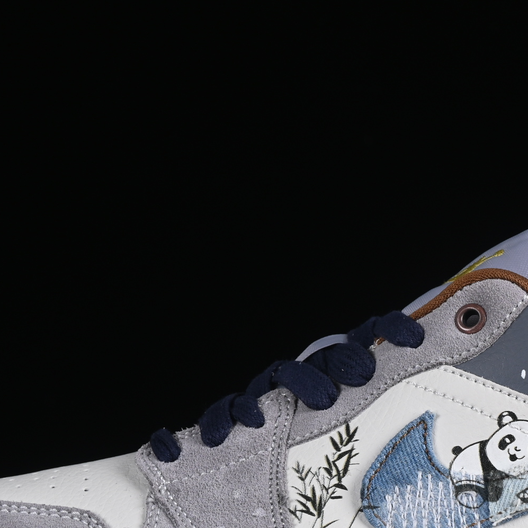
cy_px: 372
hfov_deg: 9.8
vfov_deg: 9.8
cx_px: 376
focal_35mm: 178
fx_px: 3072
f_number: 8
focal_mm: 50
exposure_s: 1/80
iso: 160
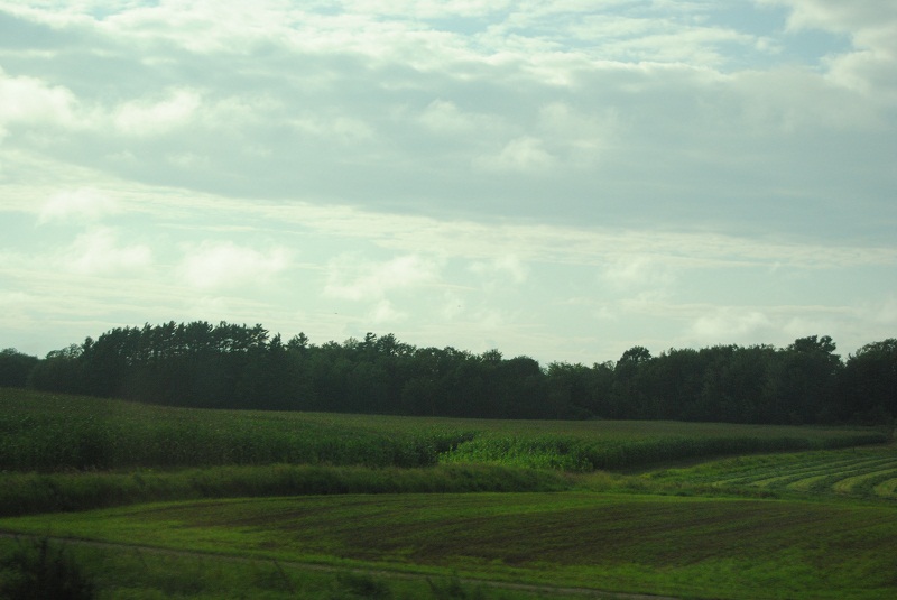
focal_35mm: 82
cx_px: 448
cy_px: 300
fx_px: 2057
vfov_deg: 16.6
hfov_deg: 24.6
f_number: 5.6
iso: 640
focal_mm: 55
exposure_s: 1/500
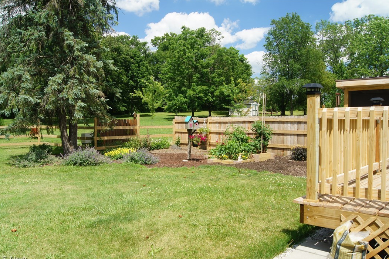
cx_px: 190
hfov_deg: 60.3
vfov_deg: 42.3
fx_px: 335
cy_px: 131
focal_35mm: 31
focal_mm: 20
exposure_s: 1/60
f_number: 9
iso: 100
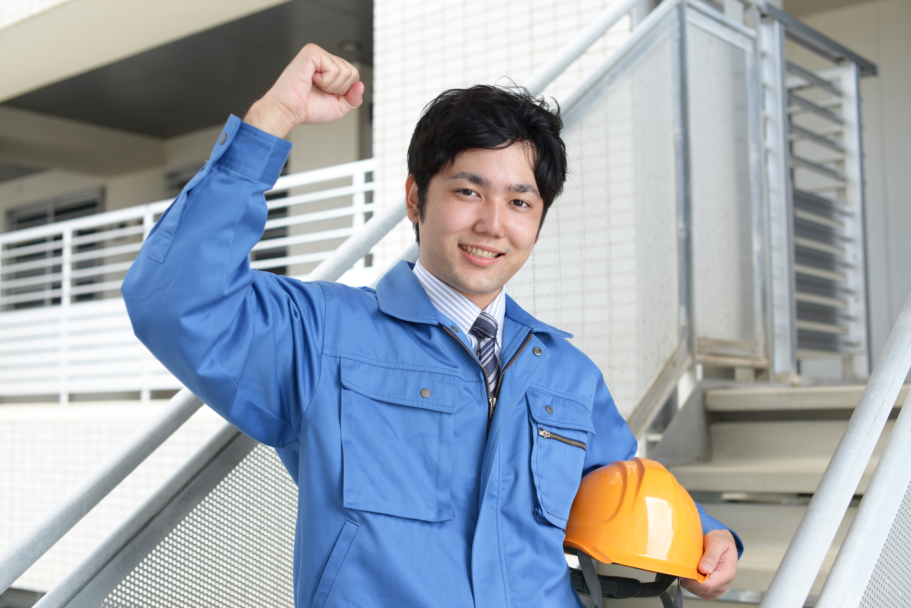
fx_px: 1266
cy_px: 304
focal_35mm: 50
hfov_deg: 39.6
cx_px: 456
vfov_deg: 27.0
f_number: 4
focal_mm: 50
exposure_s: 1/100
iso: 125
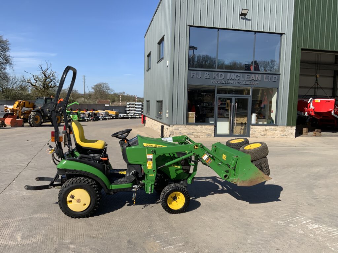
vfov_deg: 48.2
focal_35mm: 29
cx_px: 169
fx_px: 283
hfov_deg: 61.7
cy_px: 126
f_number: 1.8
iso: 16
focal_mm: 3
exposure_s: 1/2058
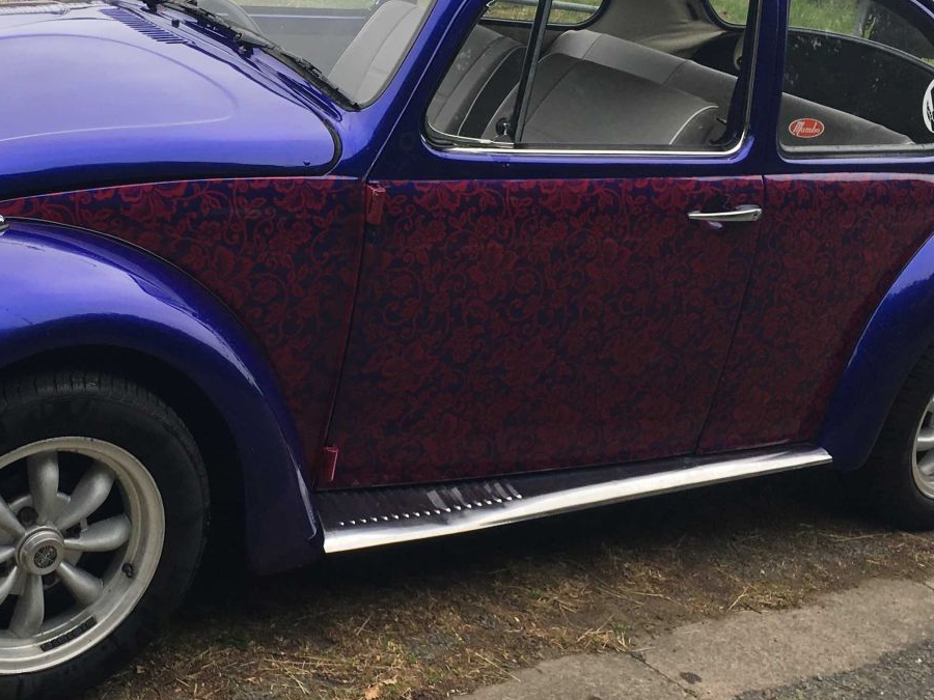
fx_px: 1565
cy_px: 258
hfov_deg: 32.8
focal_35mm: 58
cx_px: 274
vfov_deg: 25.2
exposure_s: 1/361
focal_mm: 4.15
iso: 25
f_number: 2.2
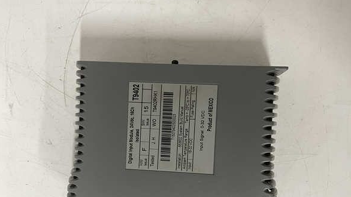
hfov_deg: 66.1
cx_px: 177
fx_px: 270
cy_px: 129
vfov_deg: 39.8
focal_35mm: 29
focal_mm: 4.25
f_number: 1.8
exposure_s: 1/50
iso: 125
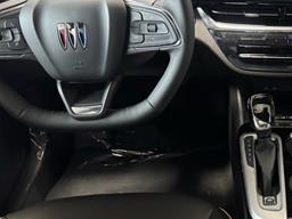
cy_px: 137
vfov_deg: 24.3
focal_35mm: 60
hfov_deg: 30.3
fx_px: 506
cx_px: 282
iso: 800
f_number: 1.78
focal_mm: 6.76
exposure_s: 1/30
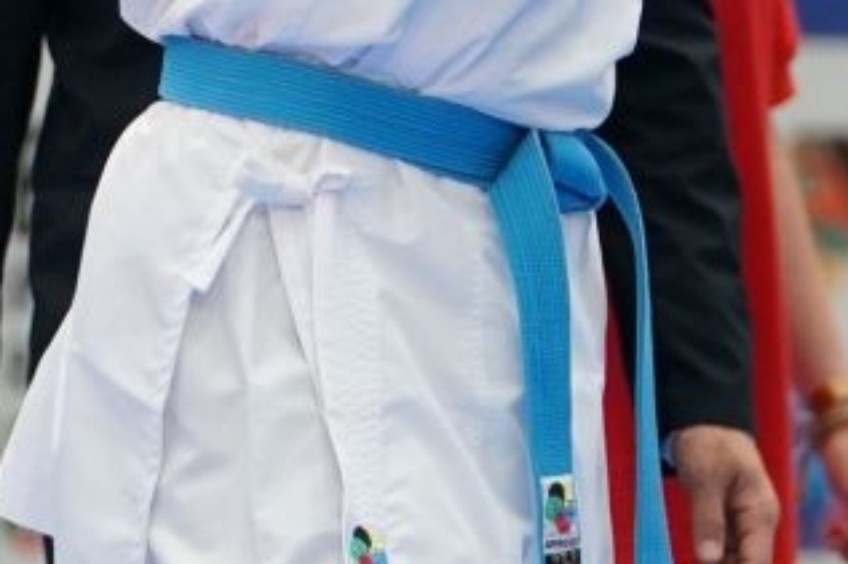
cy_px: 235
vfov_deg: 1.7
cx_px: 297
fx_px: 19116
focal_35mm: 812
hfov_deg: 2.5
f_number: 2.8
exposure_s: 1/800
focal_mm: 143
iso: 2500
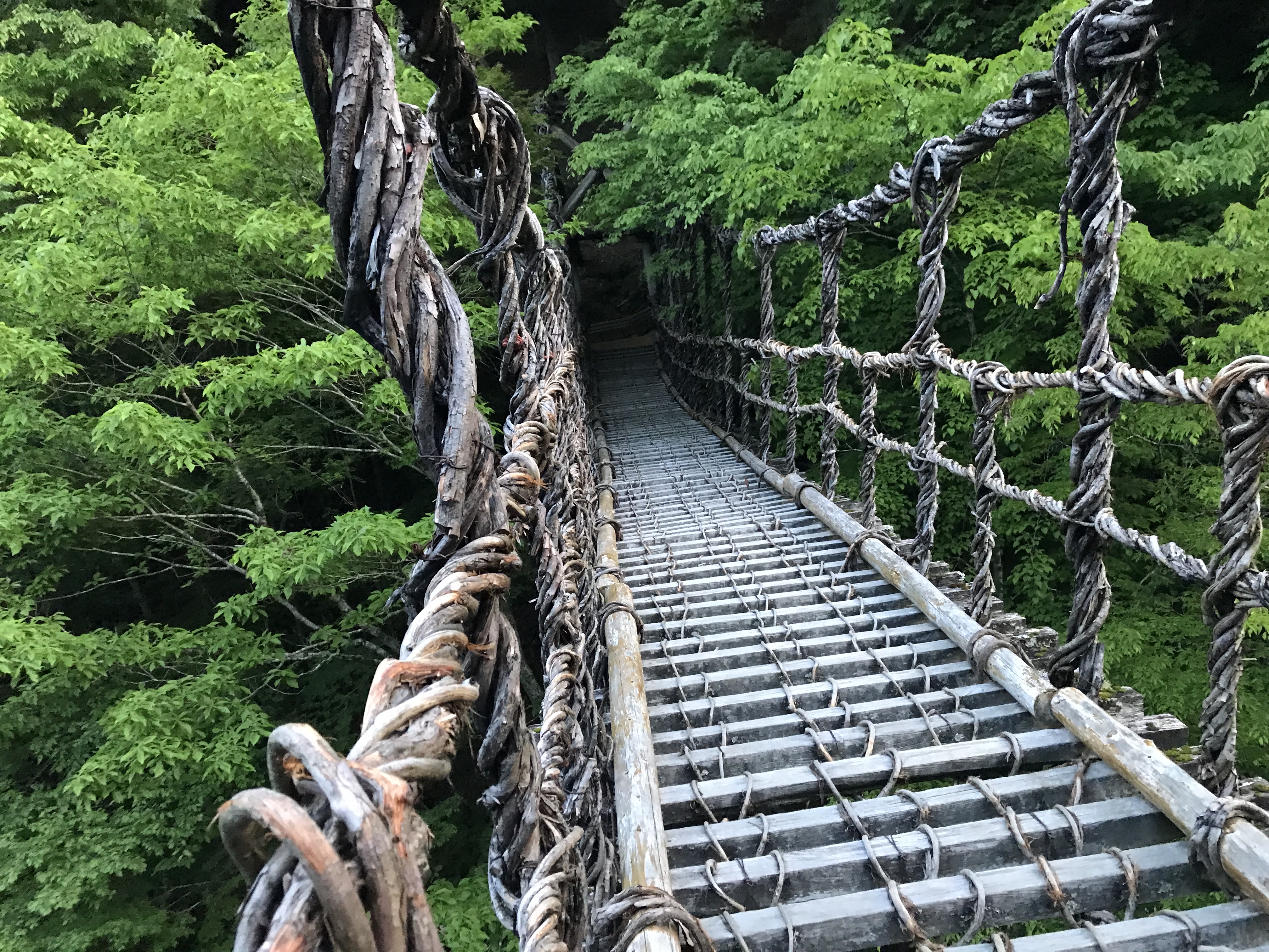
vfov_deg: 49.7
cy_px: 476
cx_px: 634
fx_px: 1026
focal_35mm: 28
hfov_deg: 63.4
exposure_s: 1/15
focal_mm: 3.99
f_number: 1.8
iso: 100
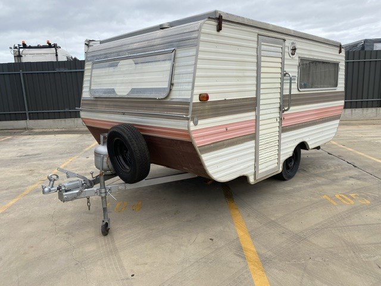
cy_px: 143
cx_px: 190
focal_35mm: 26
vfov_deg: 53.1
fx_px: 286
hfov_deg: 67.3
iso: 32
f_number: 1.8
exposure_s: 1/1232
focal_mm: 4.25
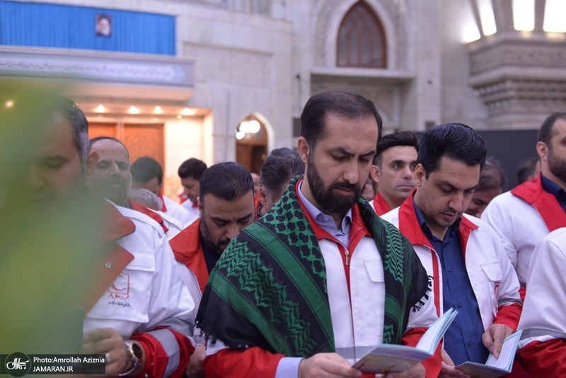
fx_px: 755
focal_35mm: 48
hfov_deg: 41.1
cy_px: 189
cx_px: 283
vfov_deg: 28.1
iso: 2500
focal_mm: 48
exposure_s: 1/100
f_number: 3.5
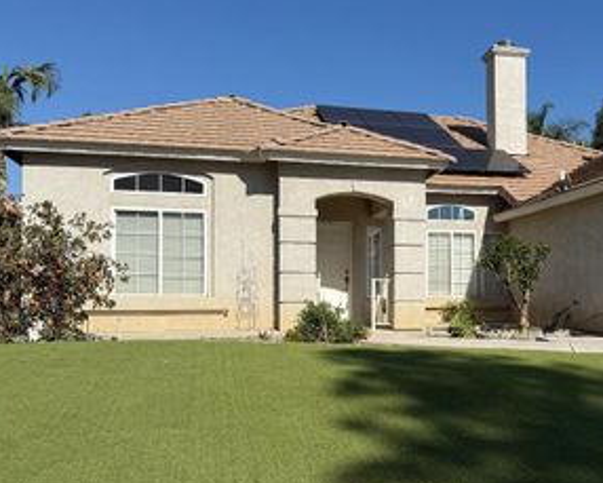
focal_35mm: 41
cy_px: 284
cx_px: 439
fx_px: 732
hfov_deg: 43.6
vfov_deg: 36.4
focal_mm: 6.76
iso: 80
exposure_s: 1/7353
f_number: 1.78
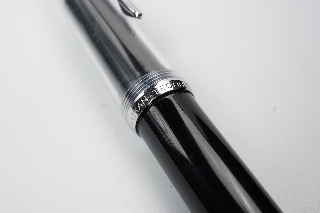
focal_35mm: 45
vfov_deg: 29.9
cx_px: 160
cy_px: 106
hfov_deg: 43.6
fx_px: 400
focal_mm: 30
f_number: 22
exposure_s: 1/100
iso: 640
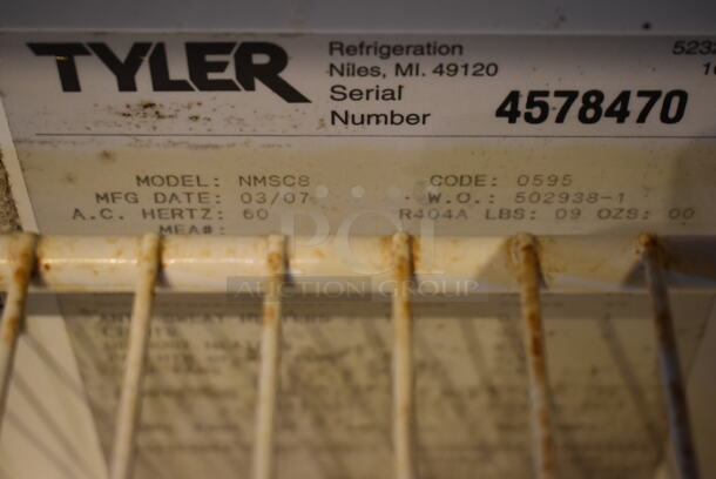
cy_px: 240
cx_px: 358
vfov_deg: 22.7
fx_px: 1194
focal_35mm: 60
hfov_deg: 33.4
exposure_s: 1/60
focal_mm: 40
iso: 1400
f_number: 4.8
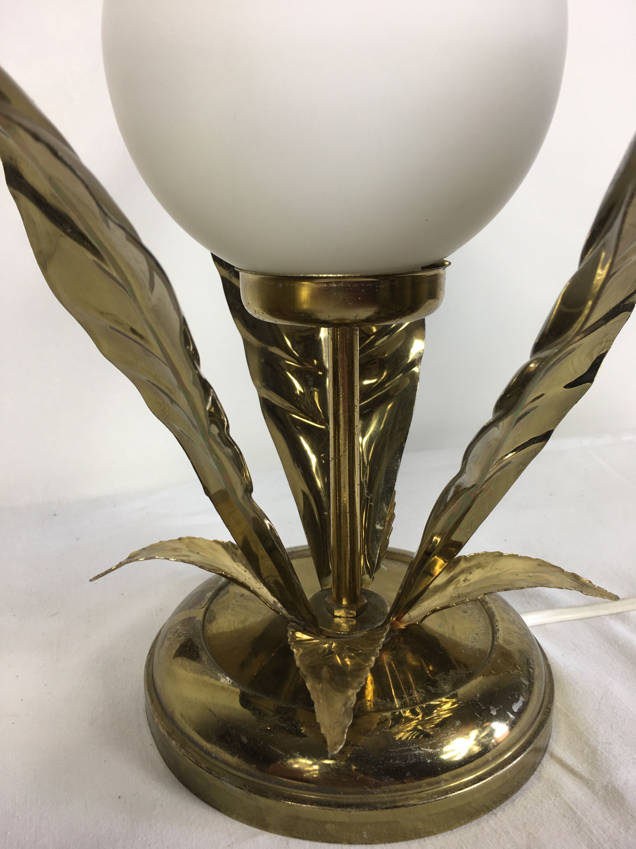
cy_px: 424
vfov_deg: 61.7
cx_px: 318
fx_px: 710
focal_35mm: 29
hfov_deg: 48.2
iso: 32
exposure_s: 1/50
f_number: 2.2
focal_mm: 4.15
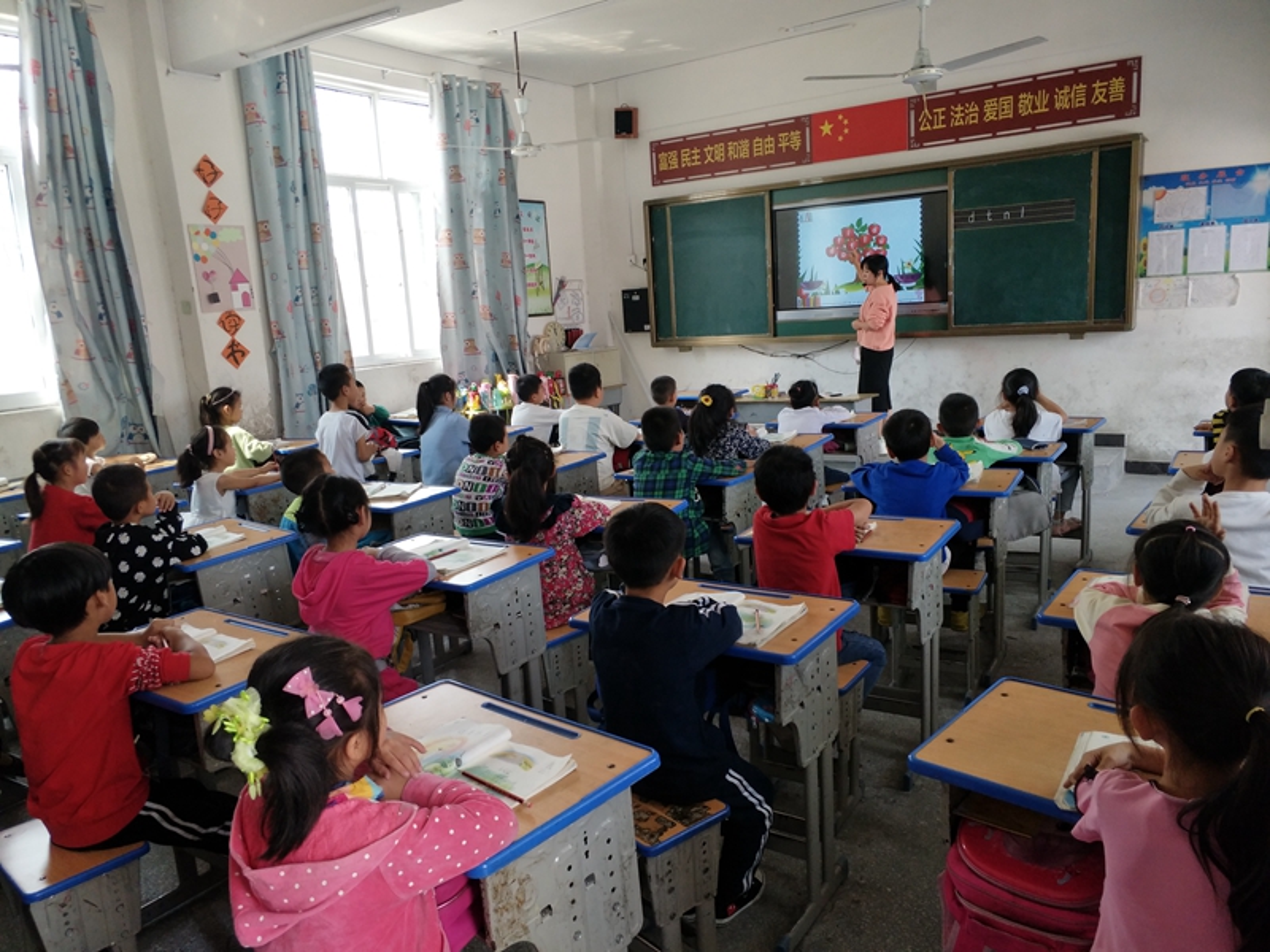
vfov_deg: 61.1
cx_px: 635
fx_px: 807
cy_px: 476
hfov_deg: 76.4
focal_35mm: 22
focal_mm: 3.79
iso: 171
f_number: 2
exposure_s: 1/100
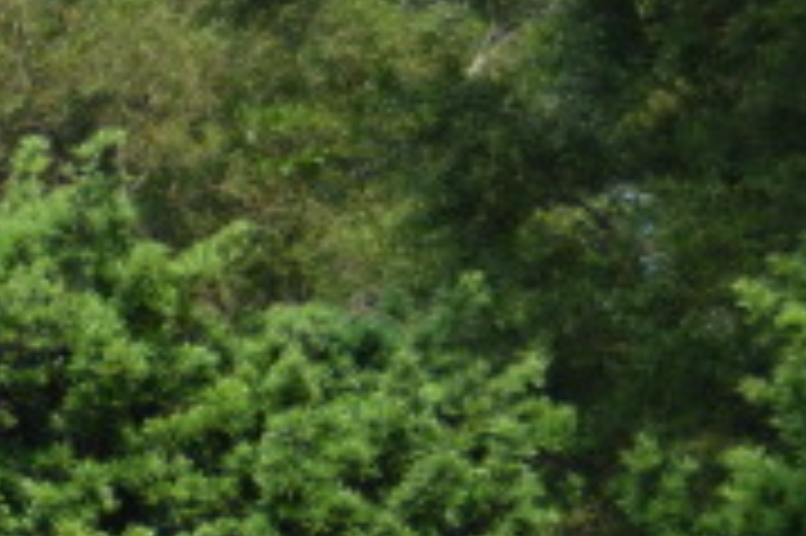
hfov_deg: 6.5
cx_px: -1130
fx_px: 6707
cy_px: 430
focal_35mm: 300
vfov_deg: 4.6
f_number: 5.6
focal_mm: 35
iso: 400
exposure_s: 1/1250
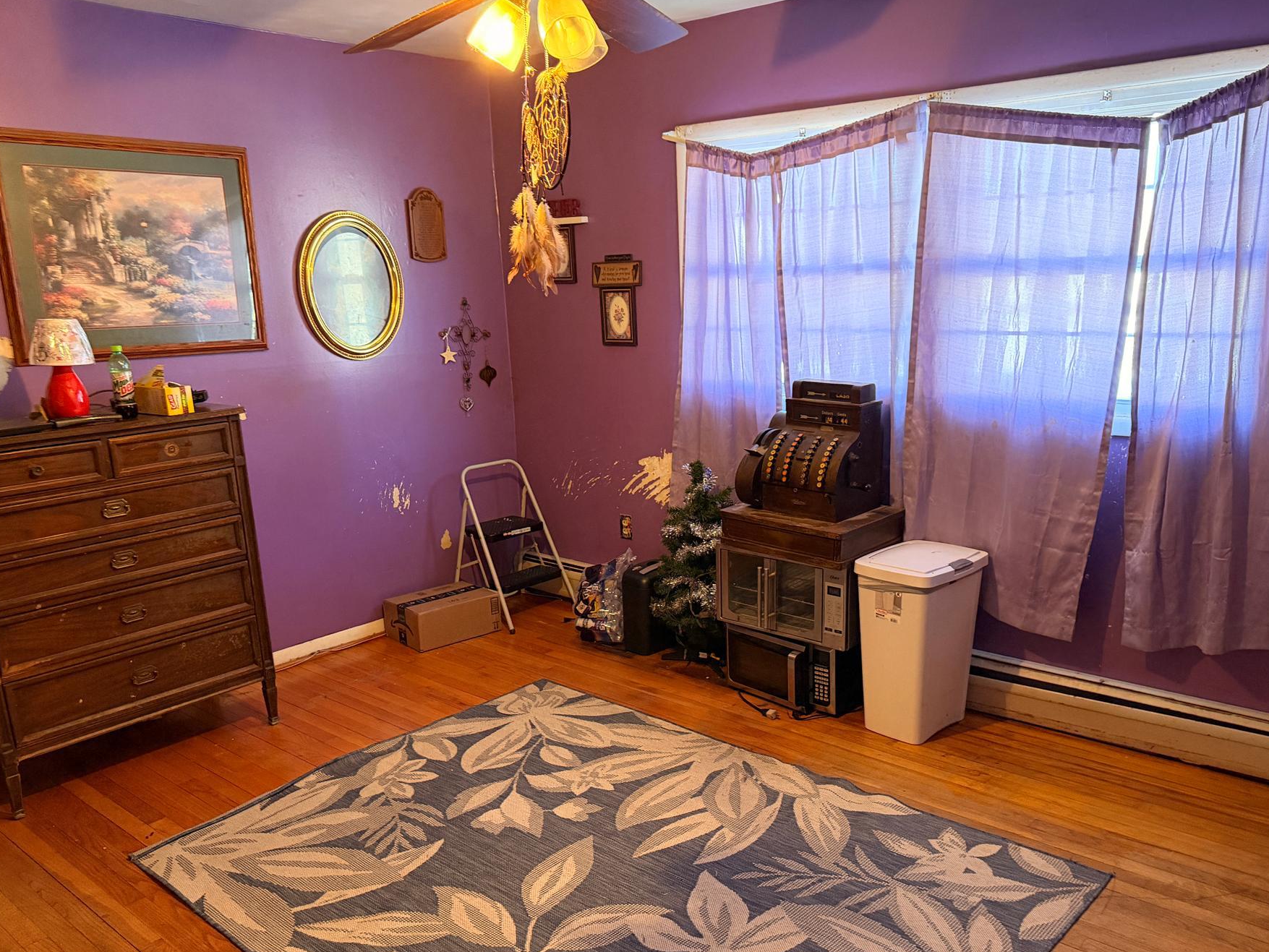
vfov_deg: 49.6
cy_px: 552
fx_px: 1027
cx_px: 654
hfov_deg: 63.4
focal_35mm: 28
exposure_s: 1/60
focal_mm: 6.76
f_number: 1.78
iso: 640
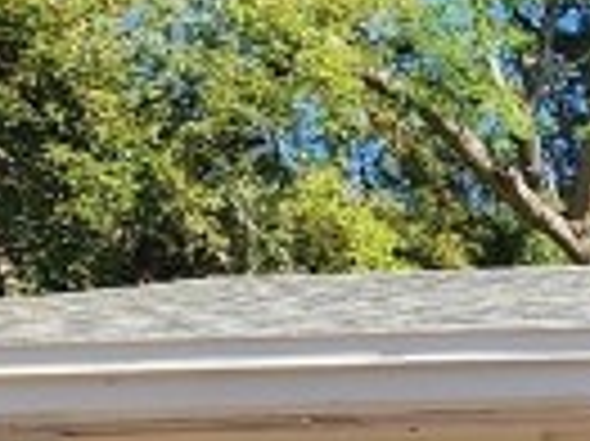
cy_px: 675
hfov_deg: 15.0
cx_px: 1234
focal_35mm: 102
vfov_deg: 13.6
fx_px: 1737
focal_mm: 2.2
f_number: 2.2
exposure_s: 1/1061
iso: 50
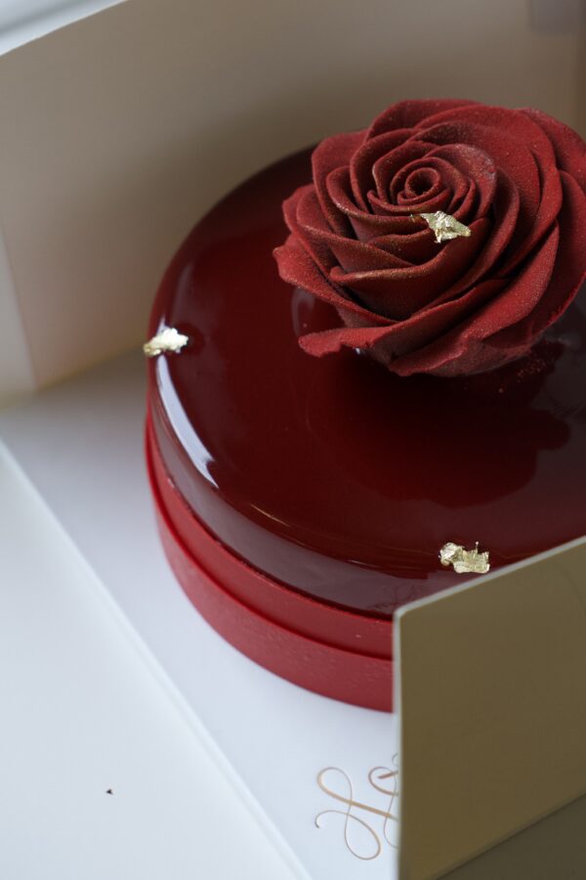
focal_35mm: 75
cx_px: 293
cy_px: 440
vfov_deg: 27.0
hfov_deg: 18.2
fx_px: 1831
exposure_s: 1/280
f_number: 4.5
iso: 800
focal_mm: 50
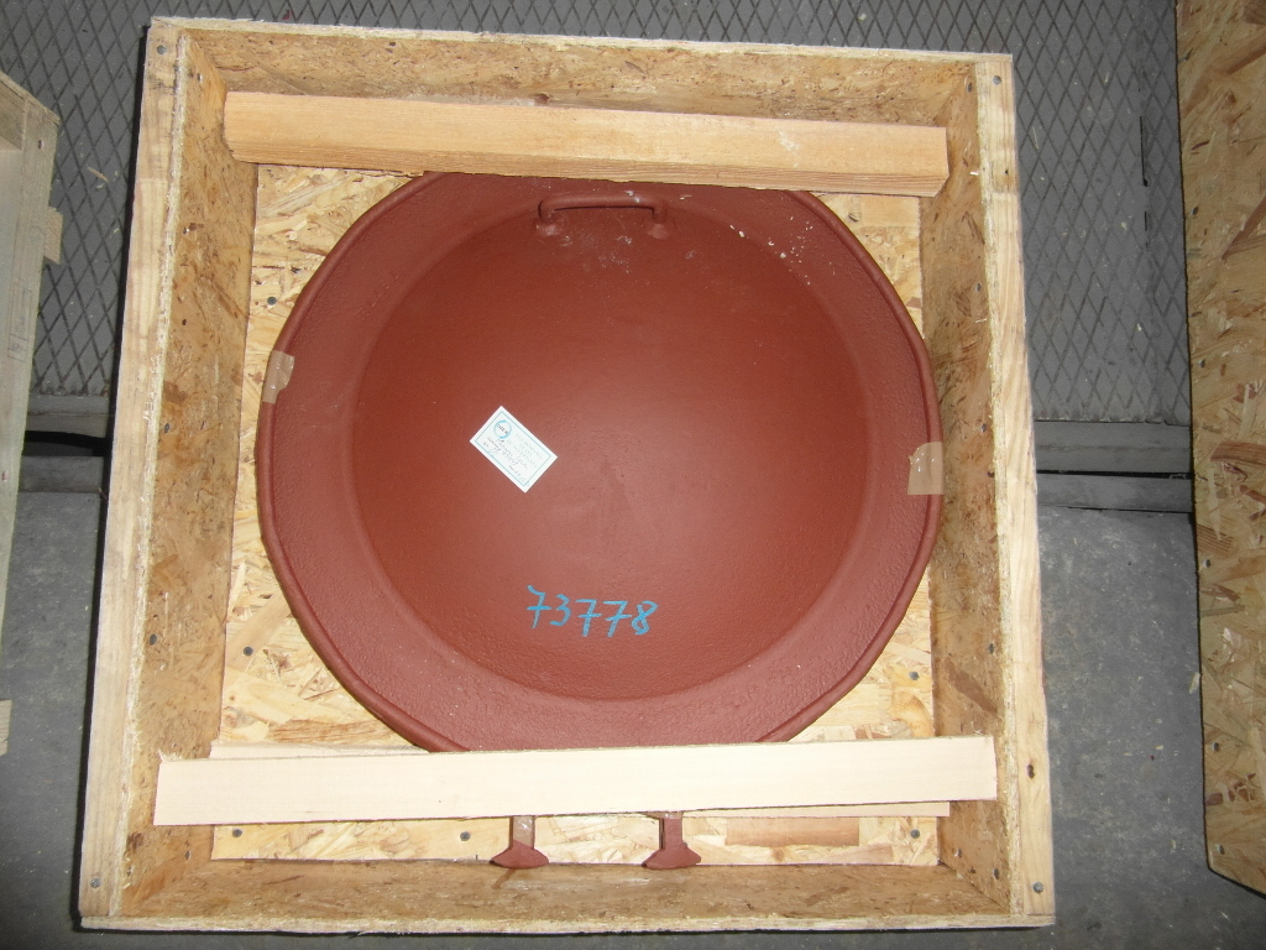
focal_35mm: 24
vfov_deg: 56.8
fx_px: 878
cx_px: 633
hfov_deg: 71.6
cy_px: 475
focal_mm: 4
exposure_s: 1/30
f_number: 3.2
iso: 200
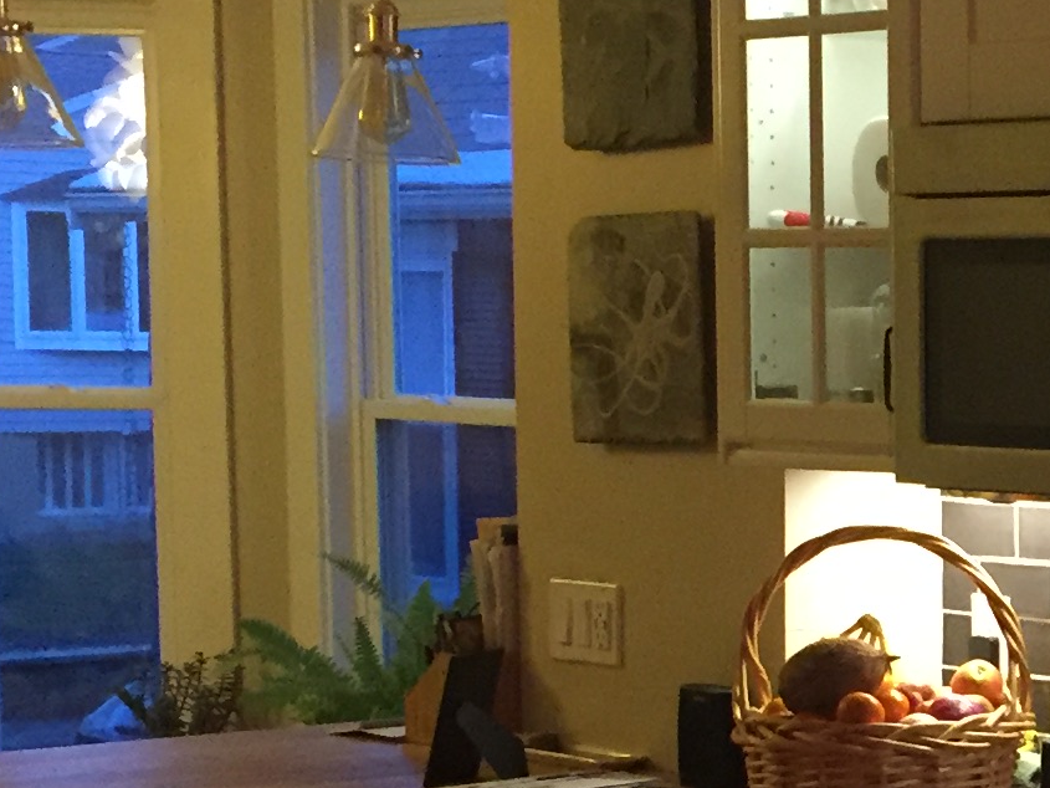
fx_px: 3398
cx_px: 1397
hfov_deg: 16.5
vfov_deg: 13.1
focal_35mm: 112
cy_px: 655
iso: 250
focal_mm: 4.15
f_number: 2.2
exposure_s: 1/30
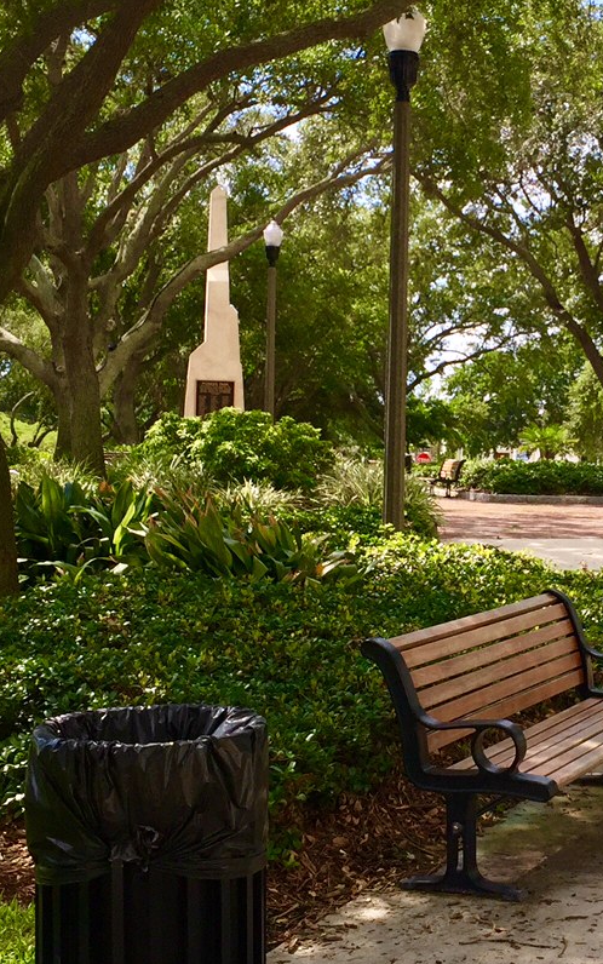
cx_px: 530
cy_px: 448
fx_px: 1655
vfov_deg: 32.5
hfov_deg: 20.3
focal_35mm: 63
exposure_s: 1/1130
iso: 32
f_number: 2.2
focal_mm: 4.15
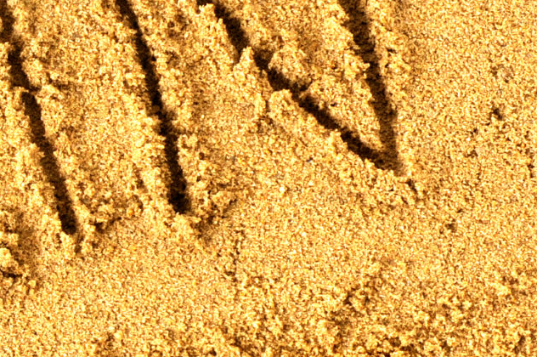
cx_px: -168
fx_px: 2533
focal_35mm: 170
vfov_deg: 8.1
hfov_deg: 11.8
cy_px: 143
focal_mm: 28
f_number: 11
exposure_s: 1/125
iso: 200
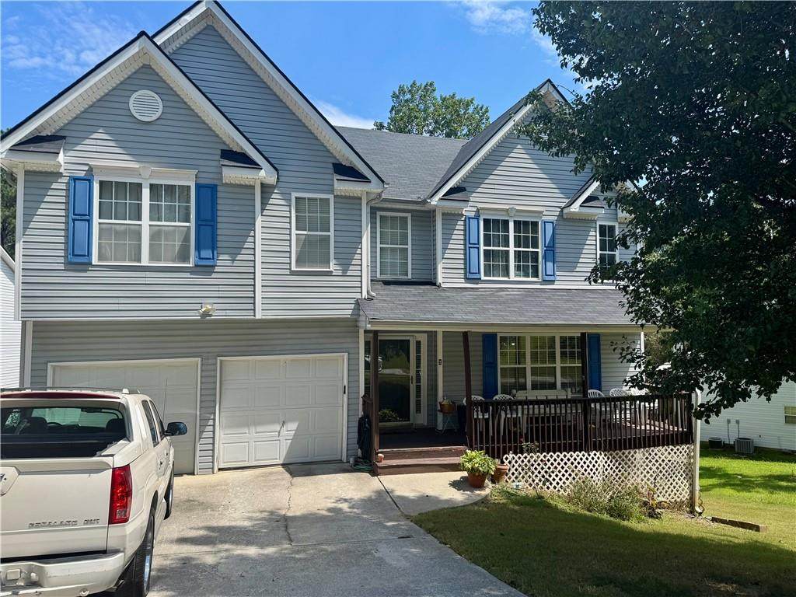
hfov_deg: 71.6
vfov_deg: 56.8
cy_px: 298
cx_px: 398
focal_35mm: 24
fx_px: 552
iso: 80
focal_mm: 6.76
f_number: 1.78
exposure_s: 1/2833
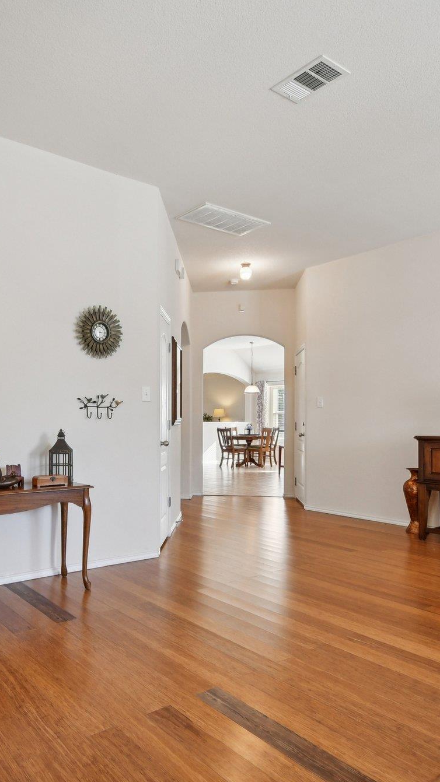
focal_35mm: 24
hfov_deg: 47.0
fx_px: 498
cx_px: 152
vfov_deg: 76.3
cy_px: 397
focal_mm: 10
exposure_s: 1/25
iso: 400
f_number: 7.1
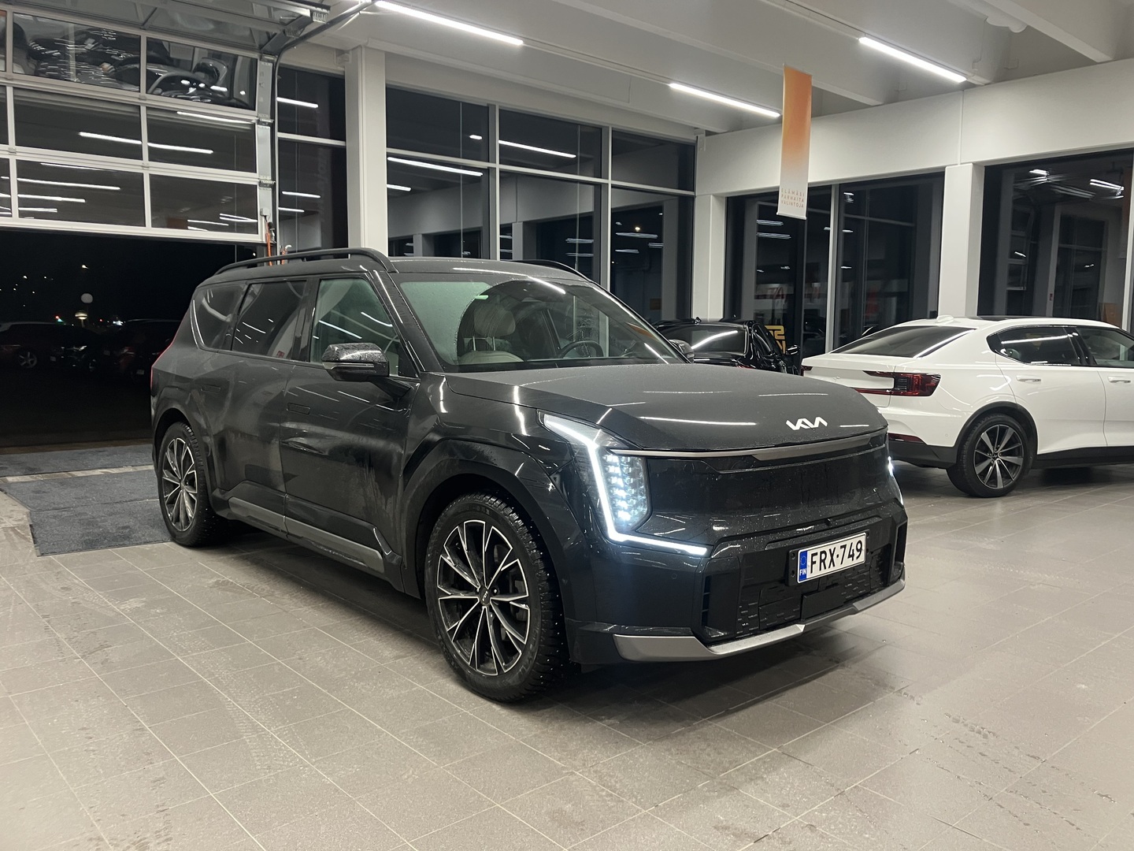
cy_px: 426
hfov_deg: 63.4
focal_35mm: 28
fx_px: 917
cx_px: 567
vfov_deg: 49.7
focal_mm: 3.99
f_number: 1.8
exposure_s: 1/50
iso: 125
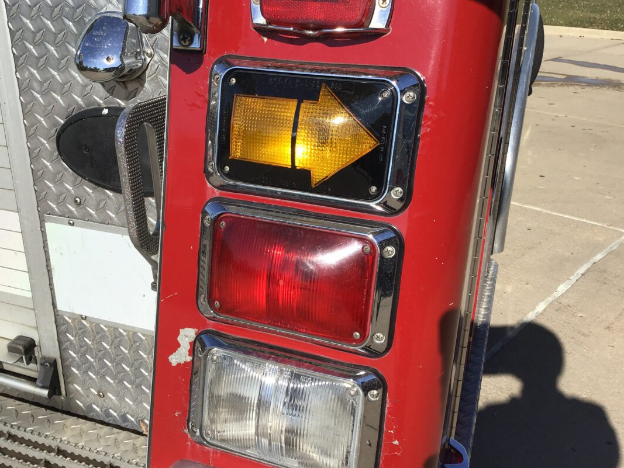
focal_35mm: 34
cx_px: 287
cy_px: 226
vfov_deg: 41.8
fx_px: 613
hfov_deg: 53.9
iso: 25
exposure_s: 1/1698
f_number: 2.4
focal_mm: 3.3
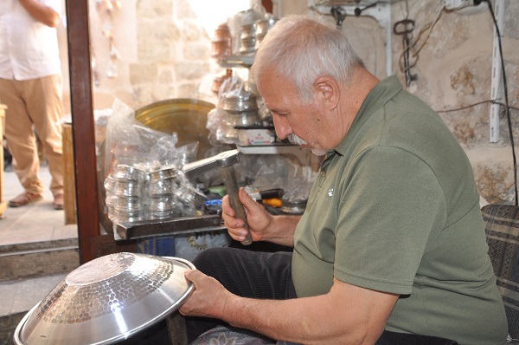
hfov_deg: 57.3
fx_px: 475
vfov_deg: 39.8
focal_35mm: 33
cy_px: 172
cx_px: 260
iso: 200
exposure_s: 1/60
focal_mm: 22
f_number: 3.8
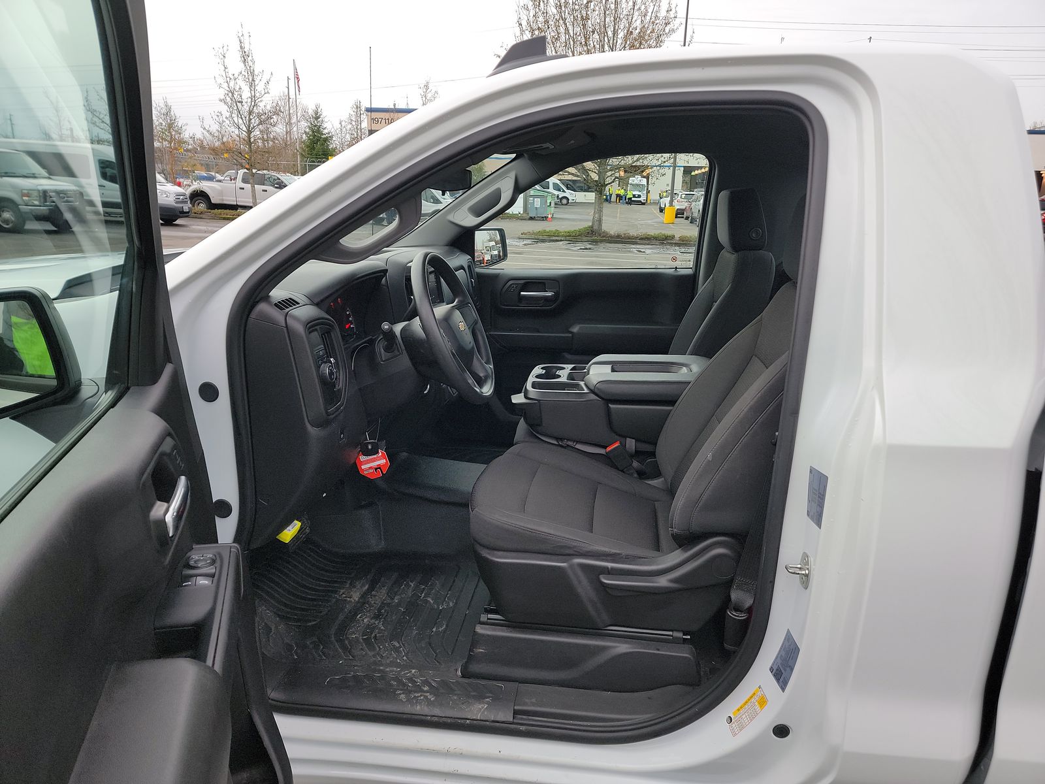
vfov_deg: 56.8
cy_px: 392
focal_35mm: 24
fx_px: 725
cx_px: 522
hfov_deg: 71.6
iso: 61
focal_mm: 6.7
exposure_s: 1/59
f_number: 1.8
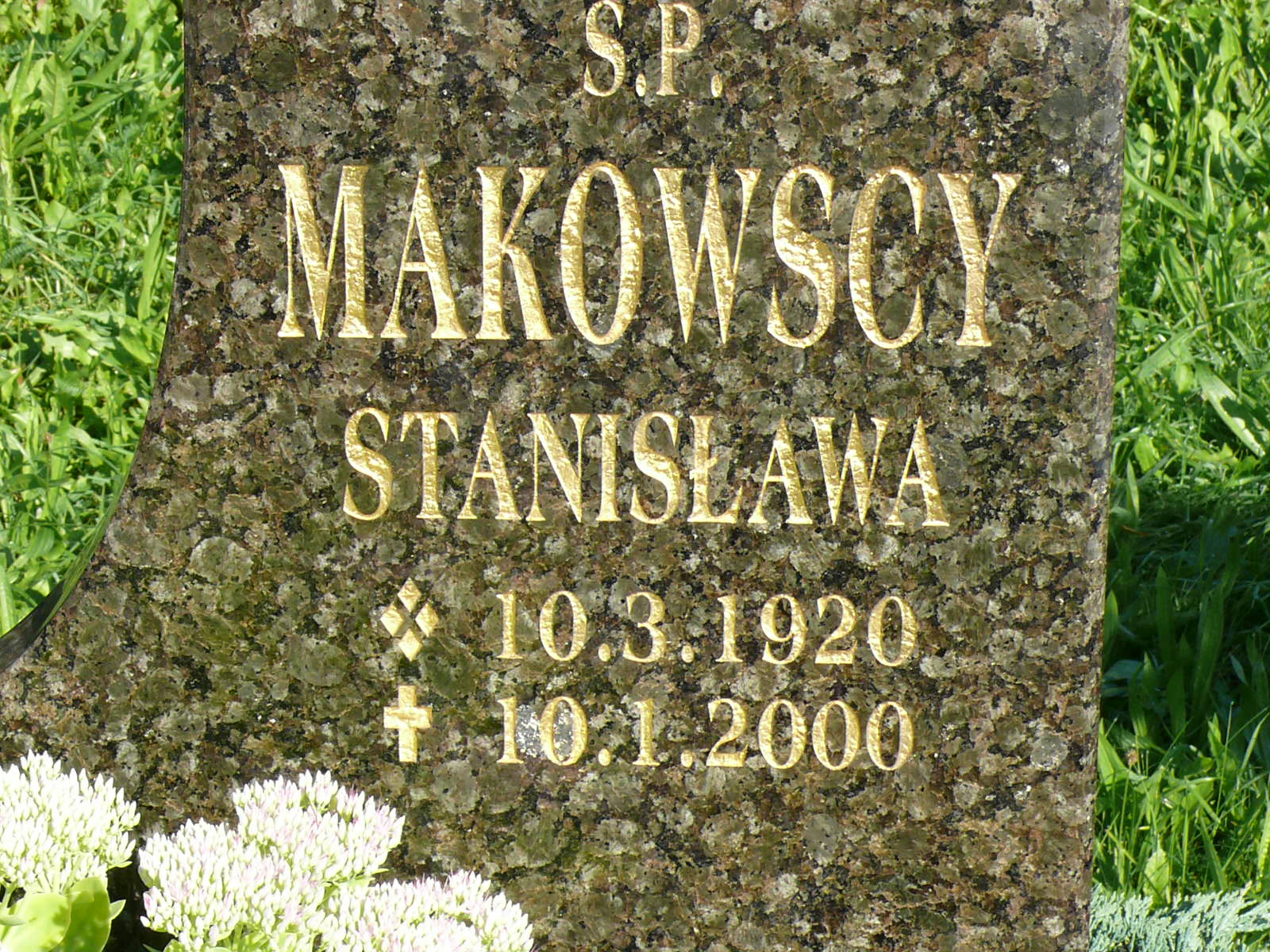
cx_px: 635
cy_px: 476
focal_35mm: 125
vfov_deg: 11.9
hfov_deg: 15.8
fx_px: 4586
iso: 100
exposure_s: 1/250
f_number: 5.6
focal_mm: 14.8
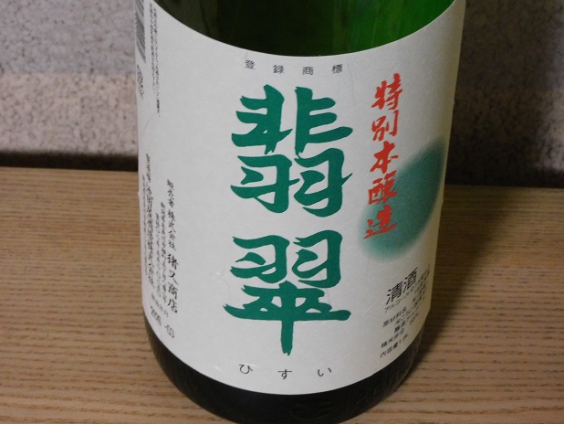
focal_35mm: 119
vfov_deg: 12.5
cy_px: 207
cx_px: 283
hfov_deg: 16.5
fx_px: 1940
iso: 800
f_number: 5
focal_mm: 20.6
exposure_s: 1/13
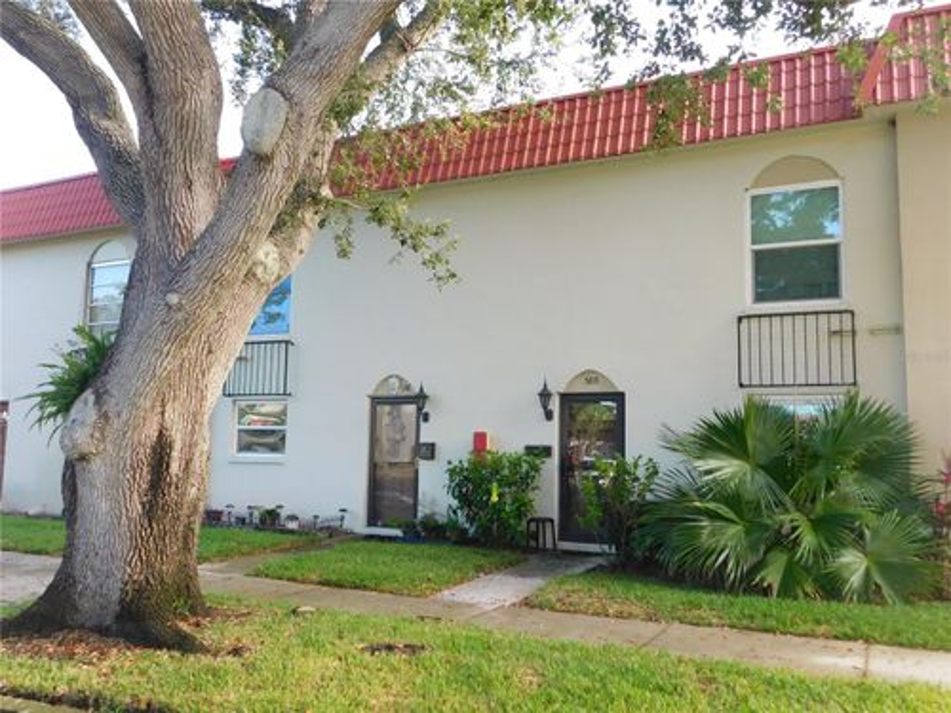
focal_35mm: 30
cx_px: 476
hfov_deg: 60.0
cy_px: 356
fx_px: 824
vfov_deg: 46.8
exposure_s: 1/125
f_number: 3.2
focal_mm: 5.3
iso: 125
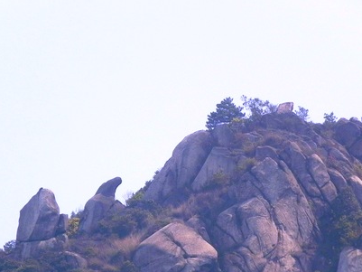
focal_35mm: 658
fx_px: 6883
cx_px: 168
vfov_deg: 2.3
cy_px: 235
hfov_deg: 3.0
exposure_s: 1/419
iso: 160
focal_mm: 67.2
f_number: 6.3
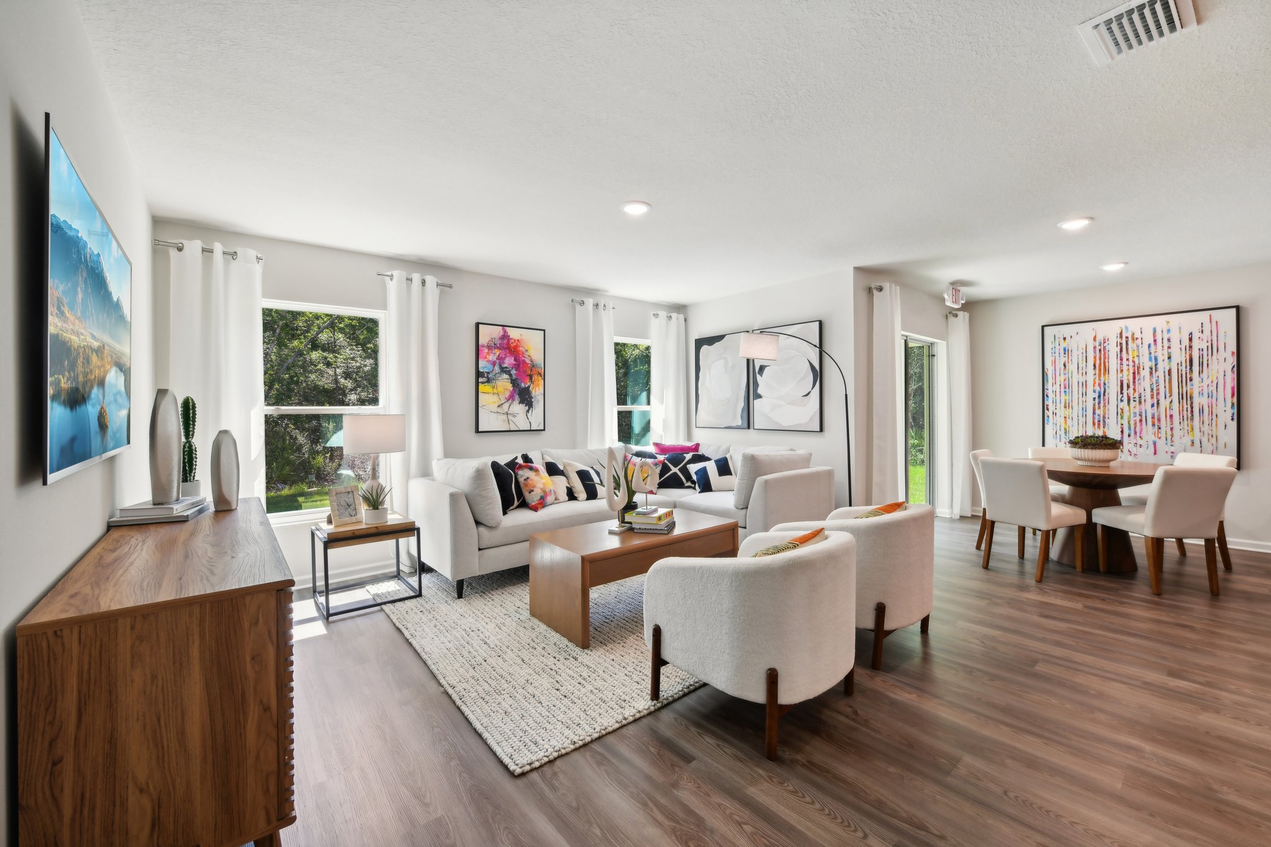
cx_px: 636
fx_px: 494
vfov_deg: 81.2
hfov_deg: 104.3
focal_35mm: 14
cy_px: 424
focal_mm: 14
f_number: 8
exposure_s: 1/30
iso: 400
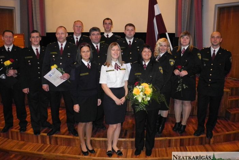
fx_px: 199
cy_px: 76
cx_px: 117
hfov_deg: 61.9
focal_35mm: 30
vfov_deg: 43.6
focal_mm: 6
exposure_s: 1/30
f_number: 2.8
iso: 800
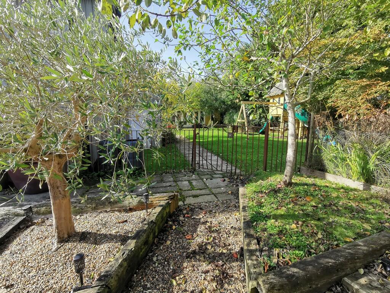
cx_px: 195
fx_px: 192
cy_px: 146
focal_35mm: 17
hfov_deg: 91.0
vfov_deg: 74.7
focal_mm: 2.26
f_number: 2.2
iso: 50
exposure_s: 1/480
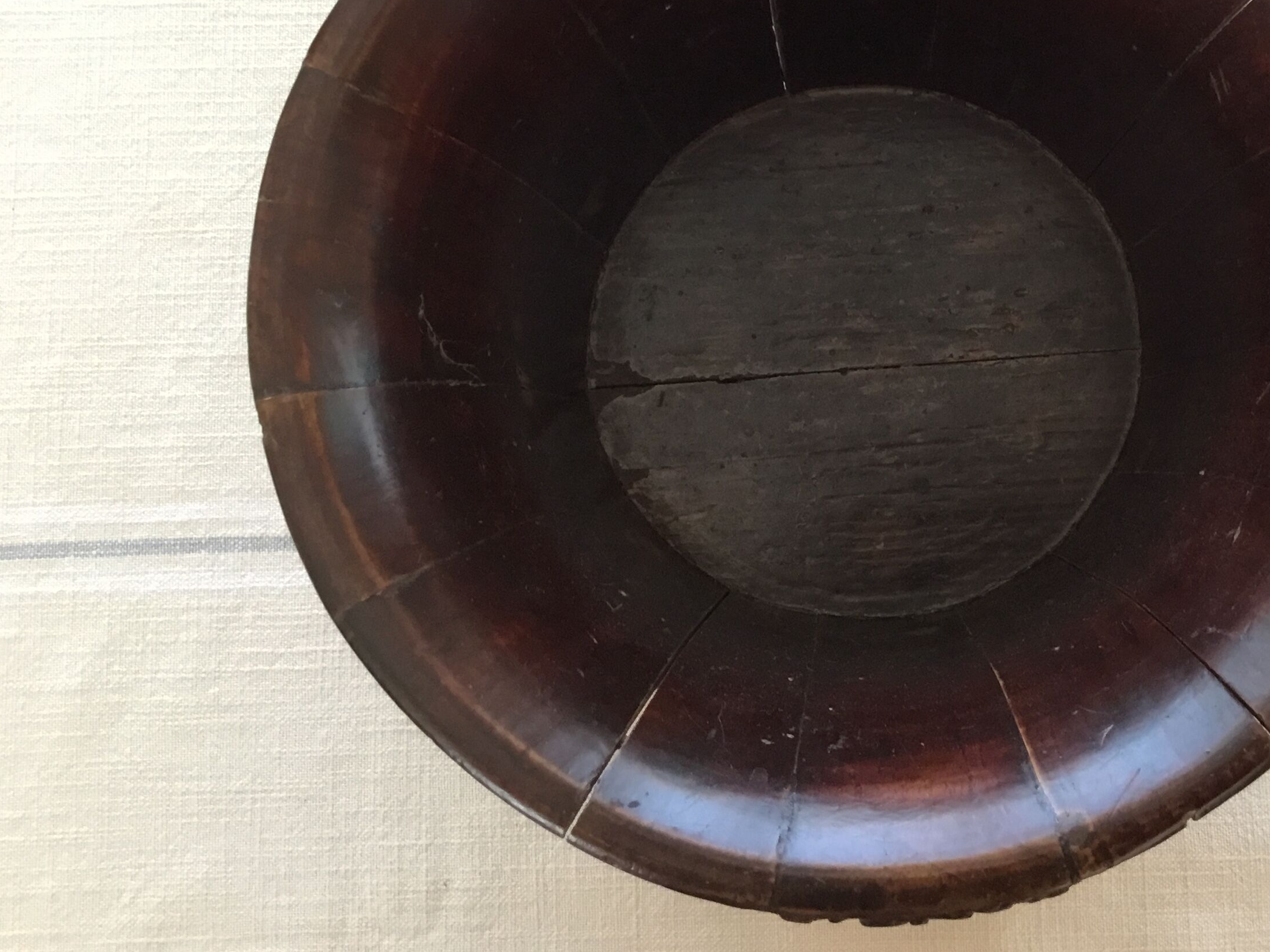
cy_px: 293
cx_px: 911
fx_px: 1688
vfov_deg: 31.2
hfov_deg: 40.4
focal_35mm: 46
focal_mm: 3.3
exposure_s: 1/33
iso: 125
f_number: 2.4
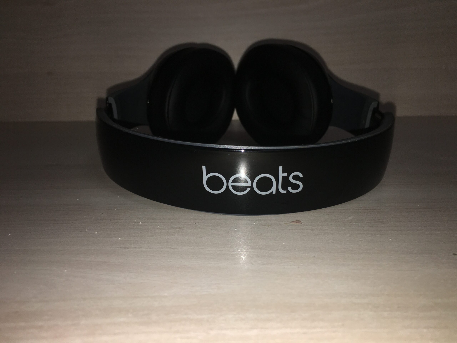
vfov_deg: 48.2
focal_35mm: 29
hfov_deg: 61.7
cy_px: 172
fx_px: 383
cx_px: 228
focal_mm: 4.15
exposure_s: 1/96
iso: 25
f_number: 2.2
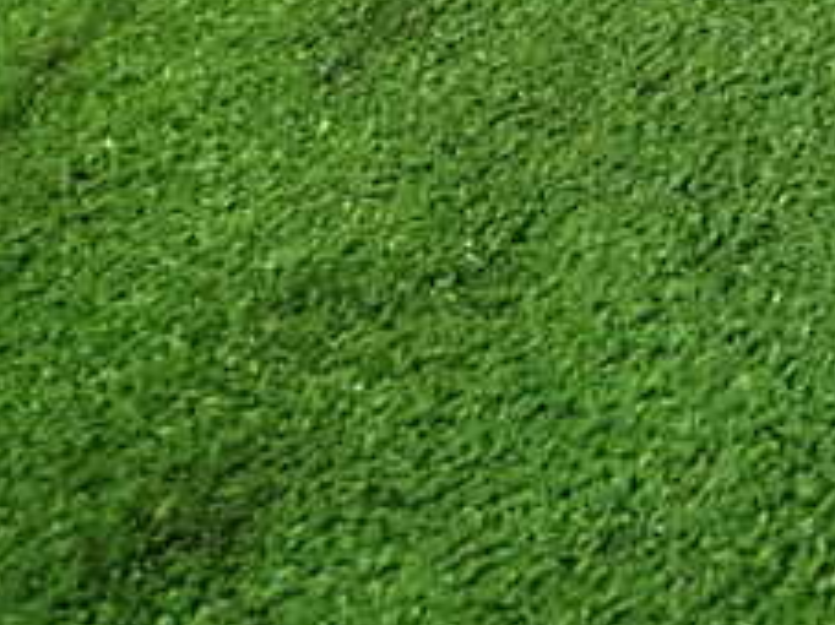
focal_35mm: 66
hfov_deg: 25.3
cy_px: -48
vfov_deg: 21.2
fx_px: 1591
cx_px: 1092
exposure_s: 1/30
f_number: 2
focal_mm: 4.5
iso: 400
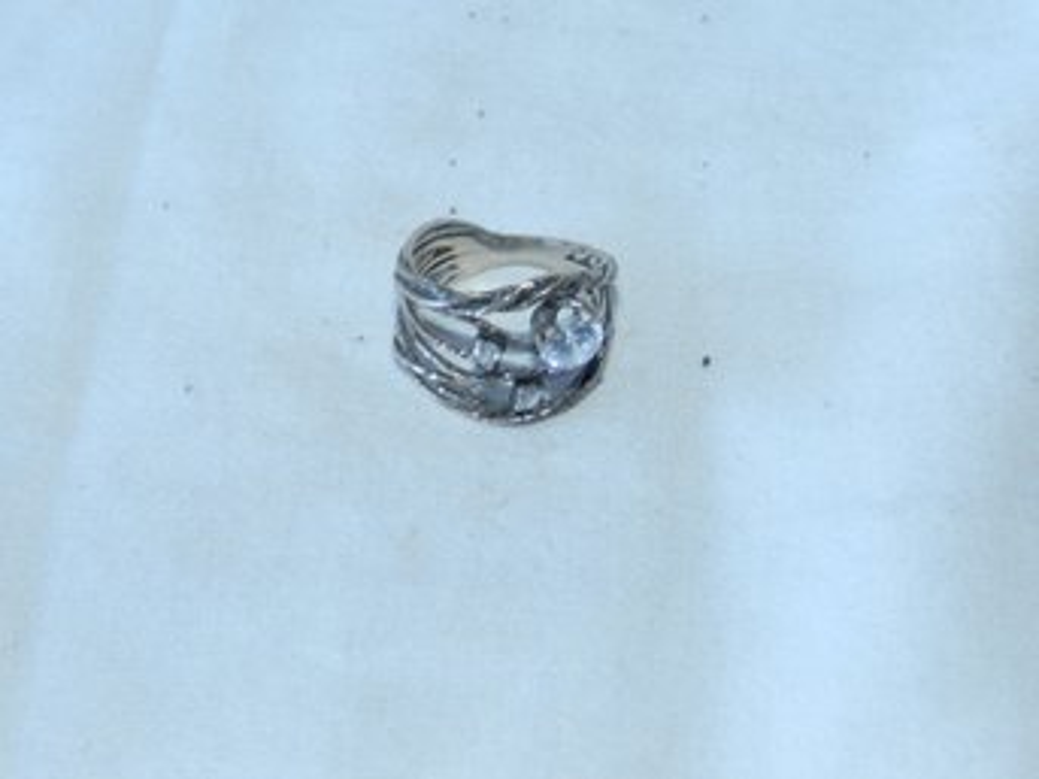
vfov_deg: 21.6
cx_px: 520
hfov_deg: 28.6
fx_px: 2040
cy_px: 390
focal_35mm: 68
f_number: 4.7
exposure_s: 1/30
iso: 200
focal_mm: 12.1
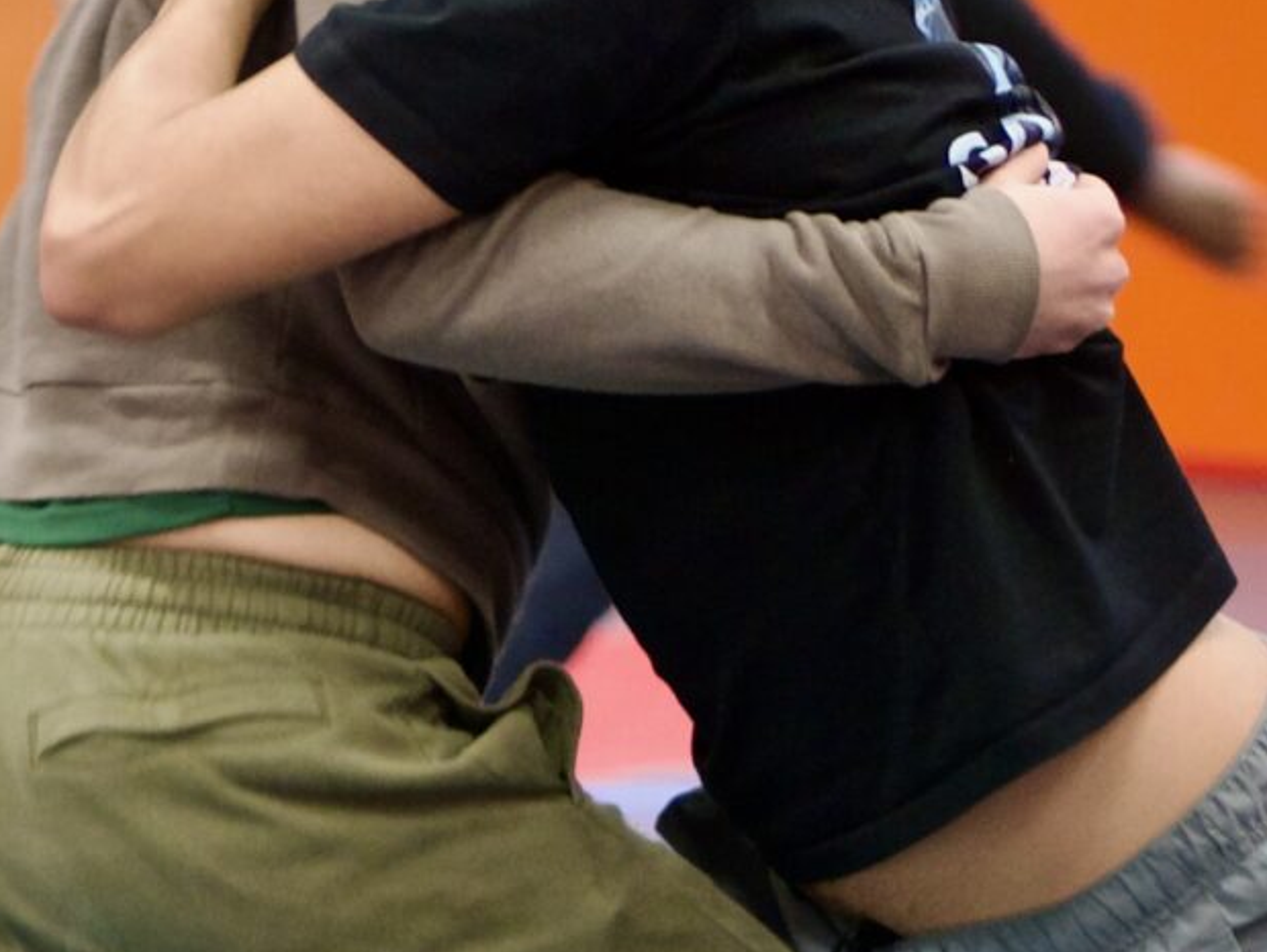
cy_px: 382
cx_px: -333
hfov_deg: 5.5
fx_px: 13004
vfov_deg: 4.2
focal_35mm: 355
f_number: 1.7
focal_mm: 43
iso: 320
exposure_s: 1/125
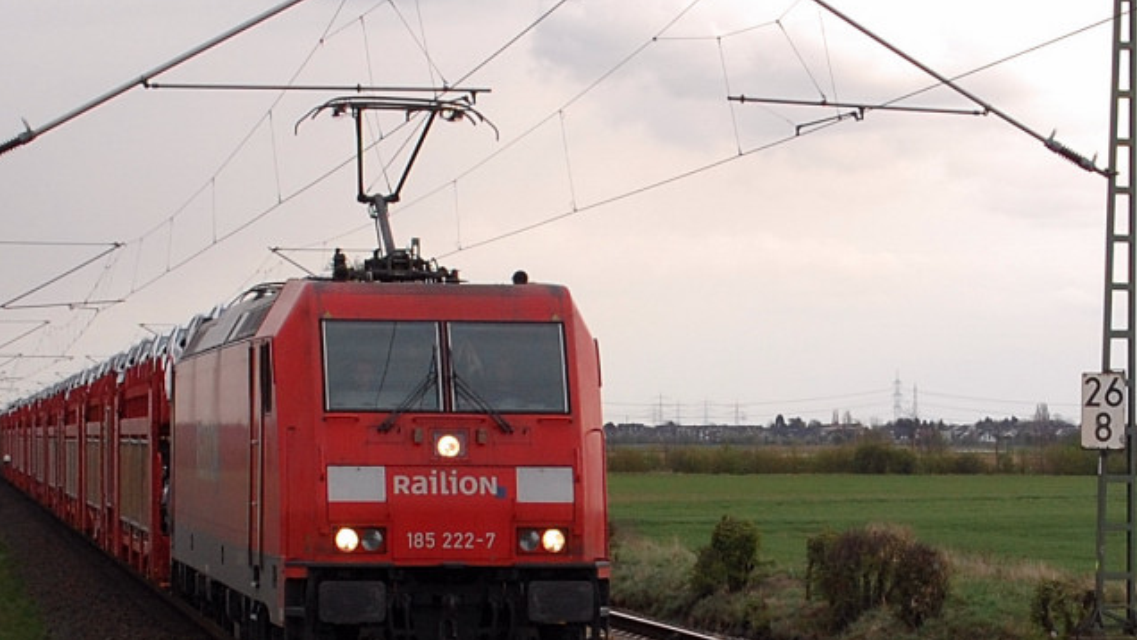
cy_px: 389
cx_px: 415
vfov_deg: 14.9
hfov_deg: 26.1
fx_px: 2442
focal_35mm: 81
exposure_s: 1/250
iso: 400
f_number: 8
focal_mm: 32
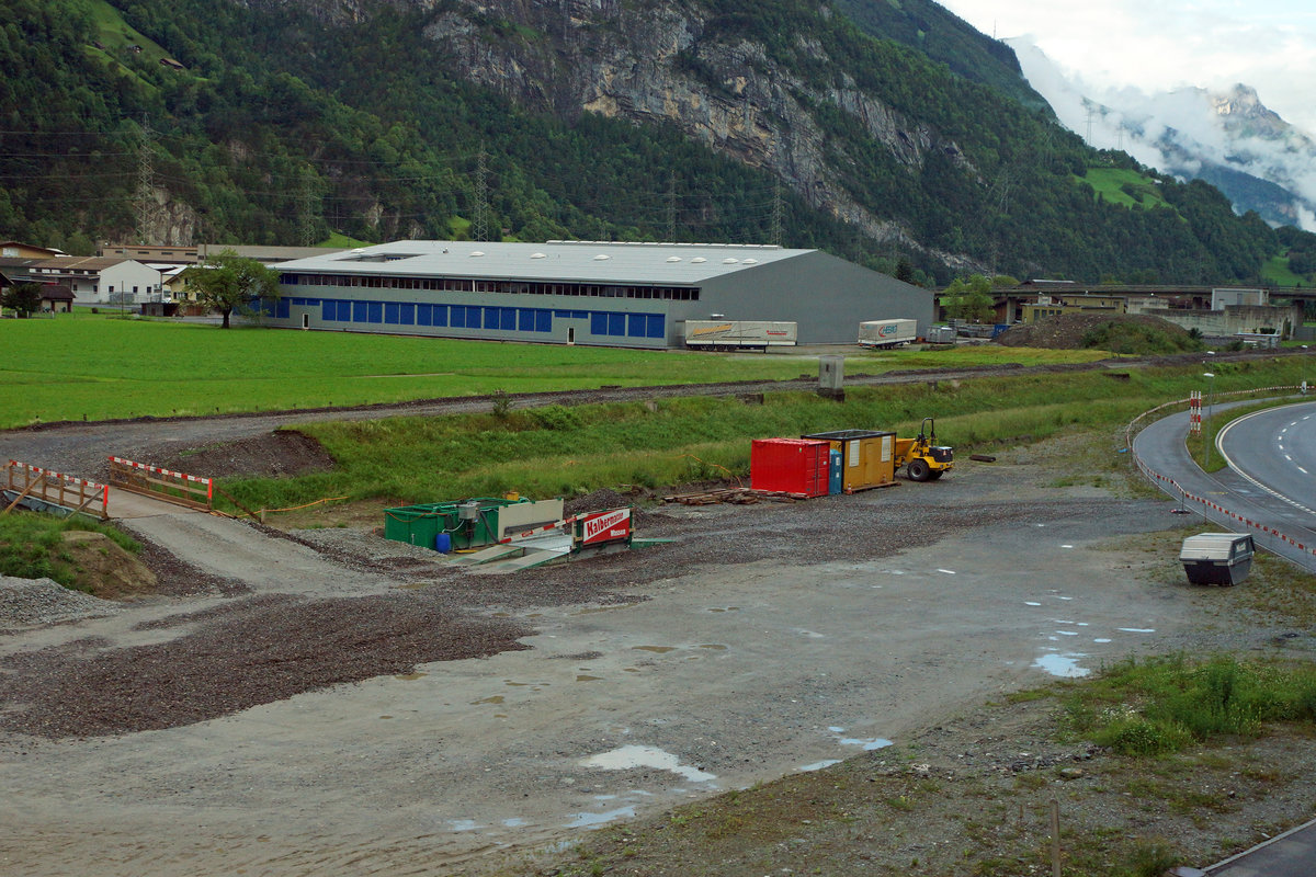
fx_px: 1919
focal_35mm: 52
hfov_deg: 37.9
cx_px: 658
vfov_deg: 25.8
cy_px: 438
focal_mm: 35
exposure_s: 1/1000
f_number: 5.6
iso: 1000
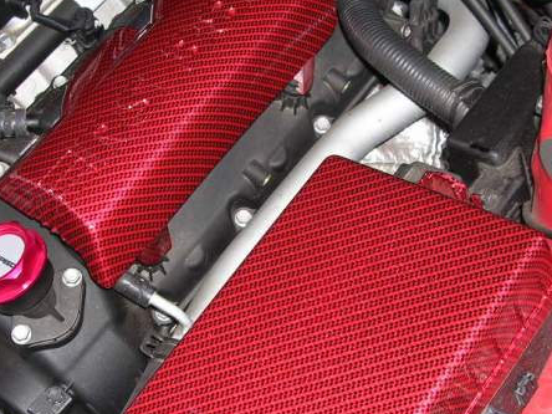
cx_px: 229
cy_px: 205
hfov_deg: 29.8
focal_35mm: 65
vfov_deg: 22.6
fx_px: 1037
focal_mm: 5.8
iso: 50
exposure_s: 1/60.1
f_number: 2.8
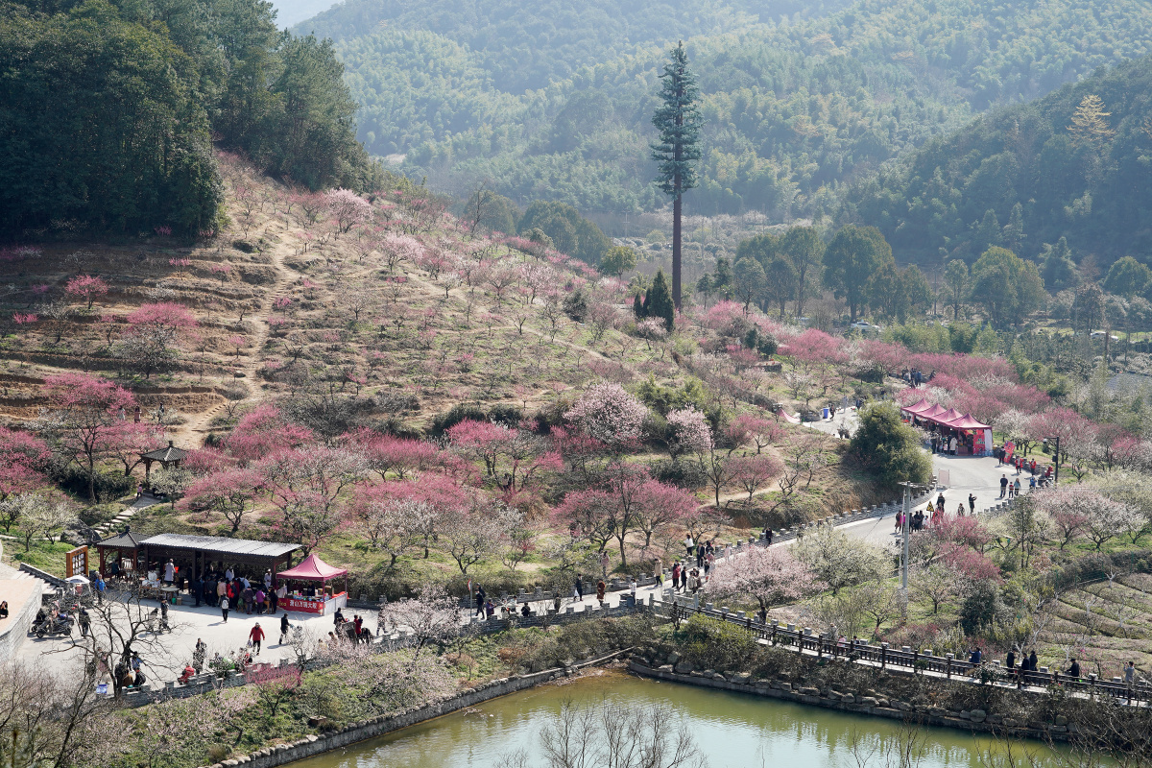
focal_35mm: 61
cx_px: 576
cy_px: 384
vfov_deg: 22.3
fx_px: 1952
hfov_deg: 32.9
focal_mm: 61
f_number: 8
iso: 100
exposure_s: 1/125
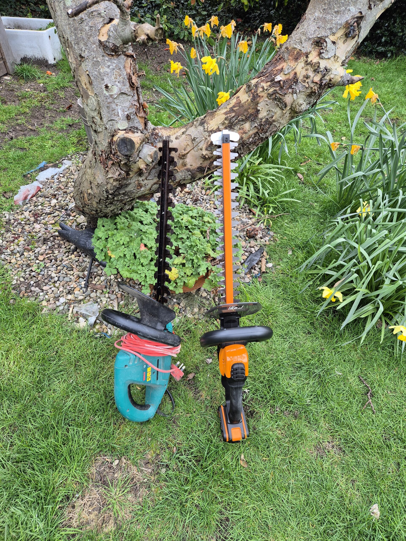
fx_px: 360
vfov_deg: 73.9
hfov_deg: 58.9
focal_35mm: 23
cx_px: 203
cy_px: 270
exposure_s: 1/180
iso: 64
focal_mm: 5.4
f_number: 1.8
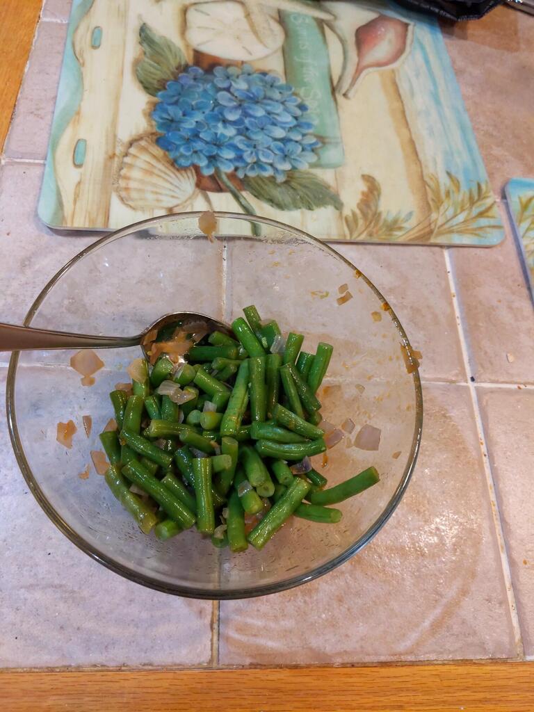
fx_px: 535
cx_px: 267
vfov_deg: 67.3
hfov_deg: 53.1
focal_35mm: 26
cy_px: 356
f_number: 1.8
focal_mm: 4.44
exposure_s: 1/60
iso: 273
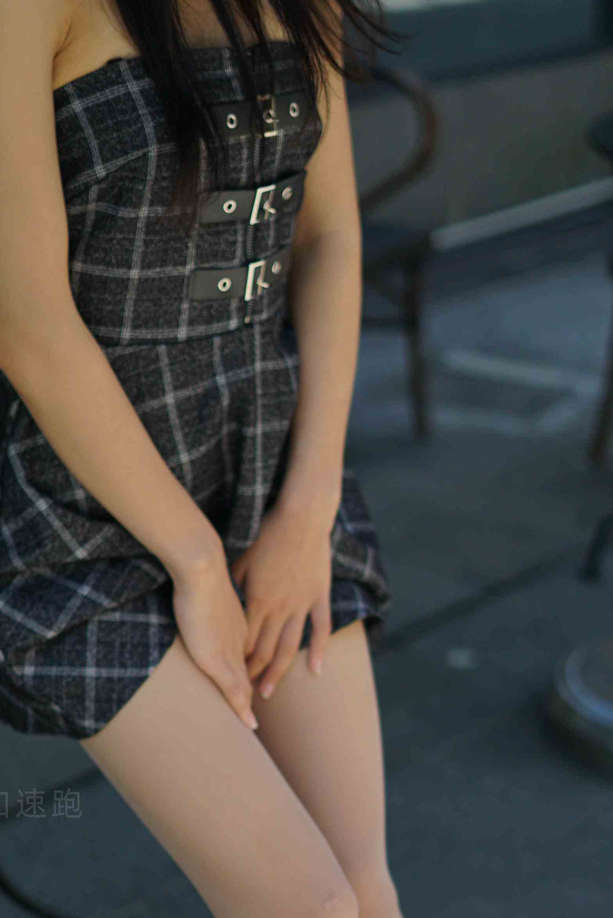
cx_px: 297
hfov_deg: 15.2
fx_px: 2296
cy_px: 737
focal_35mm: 90
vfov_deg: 22.3
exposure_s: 1/2500
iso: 200
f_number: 1.8
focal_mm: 50
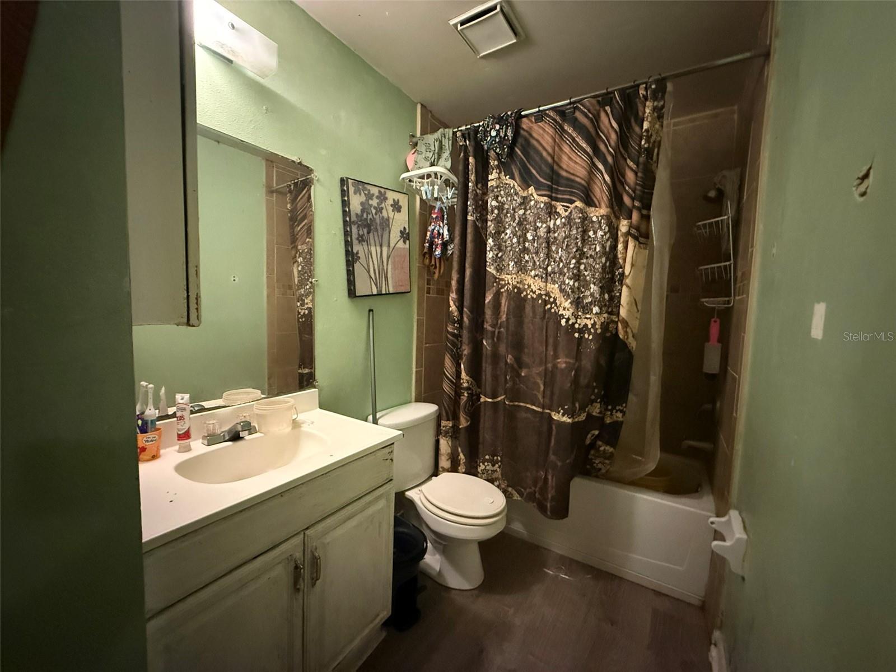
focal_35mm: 14
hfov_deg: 102.1
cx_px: 448
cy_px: 336
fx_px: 362
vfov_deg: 85.7
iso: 1600
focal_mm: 2.22
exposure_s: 1/30
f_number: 2.2
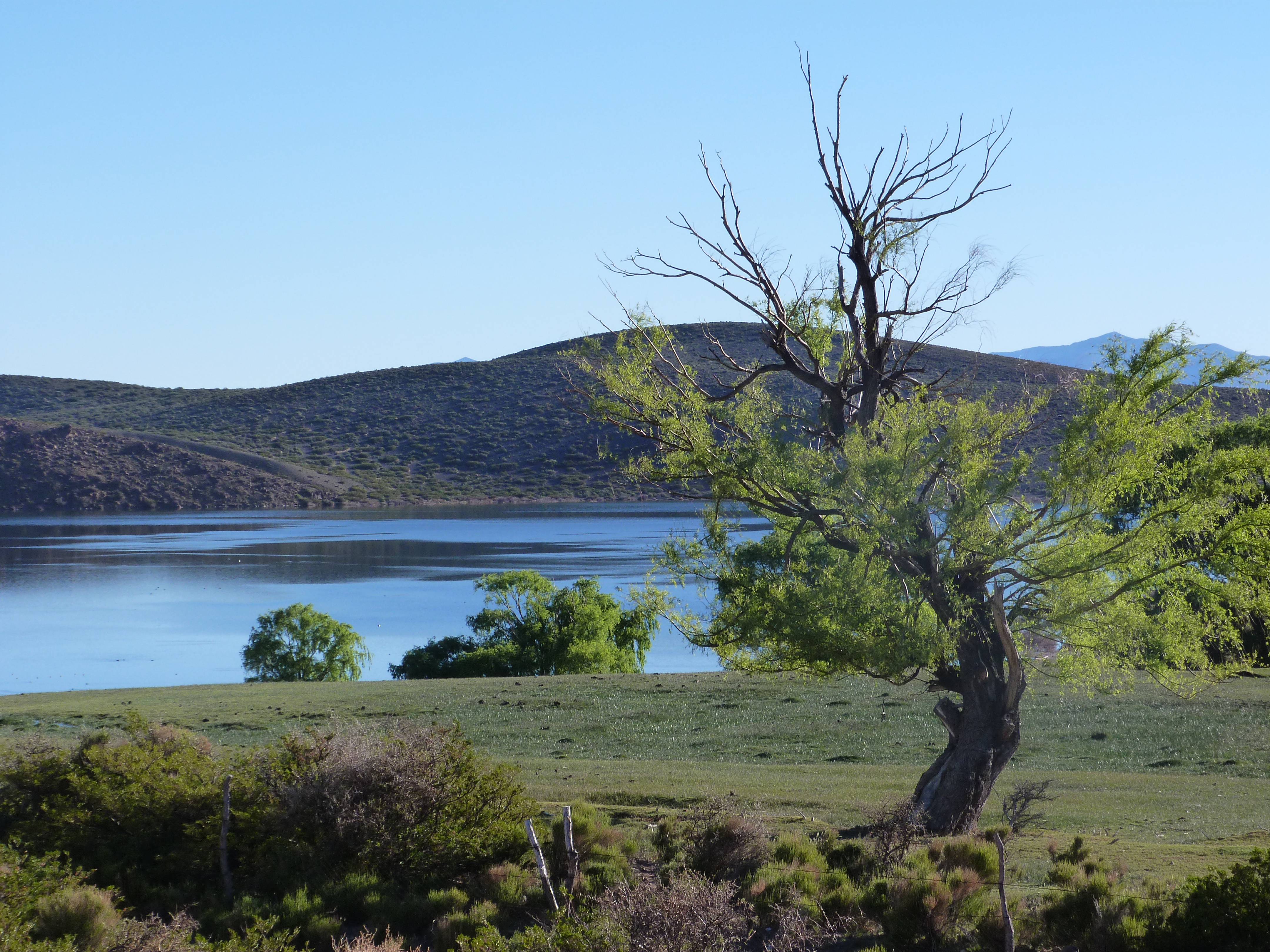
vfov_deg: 13.0
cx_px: 635
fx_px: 4182
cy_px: 476
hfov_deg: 17.3
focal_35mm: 114
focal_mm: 20.4
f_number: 5.6
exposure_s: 1/320
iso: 125
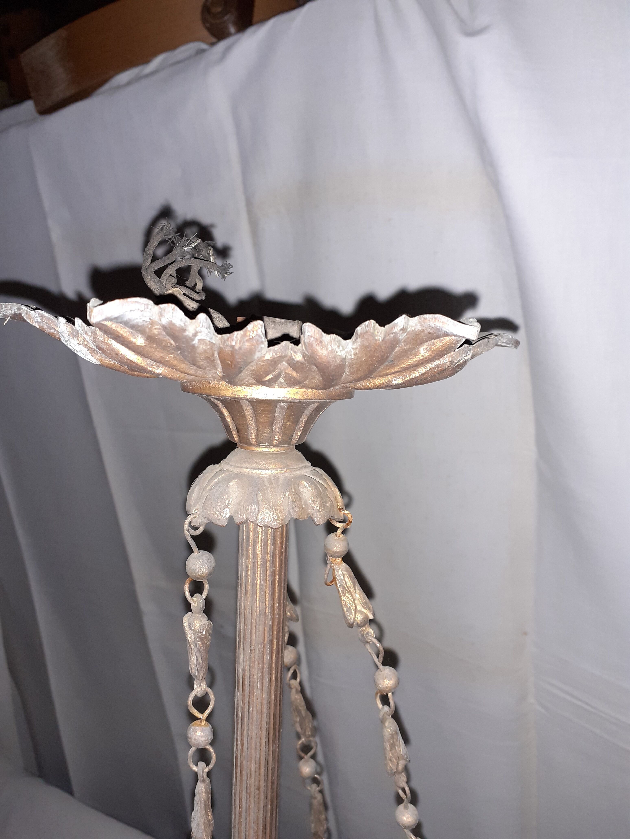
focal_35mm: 27
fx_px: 655
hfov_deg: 51.4
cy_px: 420
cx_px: 315
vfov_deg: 65.3
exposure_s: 1/17
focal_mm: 3.6
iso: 1000
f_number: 1.9
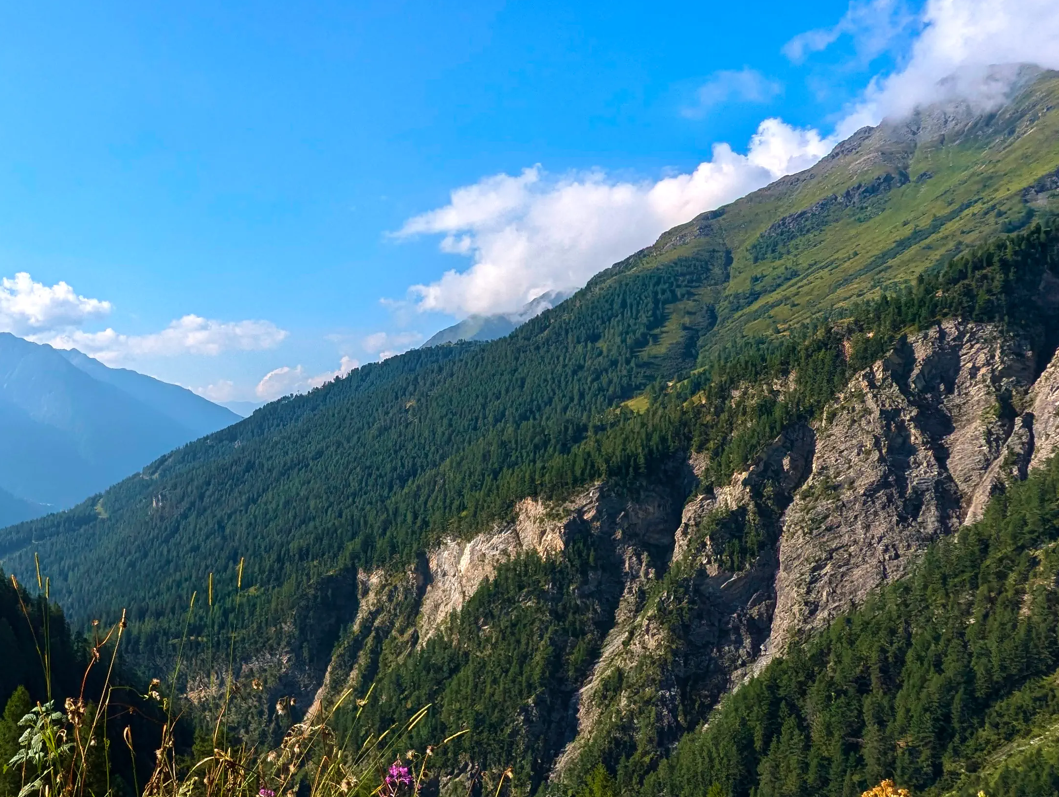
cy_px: 372
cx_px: 336
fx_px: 919
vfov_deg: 46.9
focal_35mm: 30
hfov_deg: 58.3
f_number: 2.2
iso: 45
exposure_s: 1/2381
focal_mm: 2.35
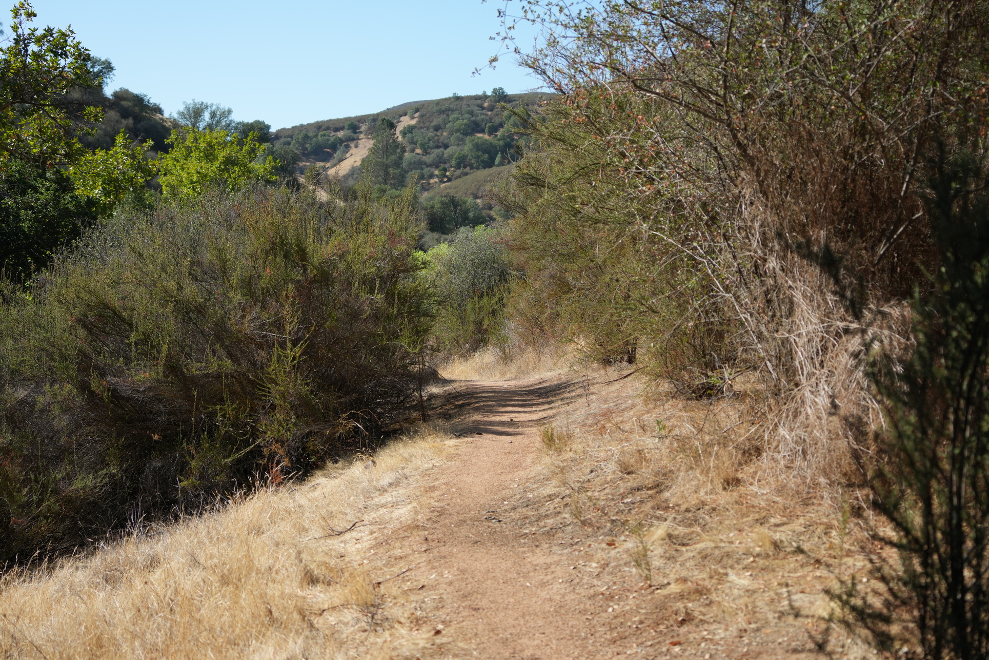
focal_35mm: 56
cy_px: 299
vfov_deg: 24.2
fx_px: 1538
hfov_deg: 35.6
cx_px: 474
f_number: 4.5
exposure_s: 1/1000
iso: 200
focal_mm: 50
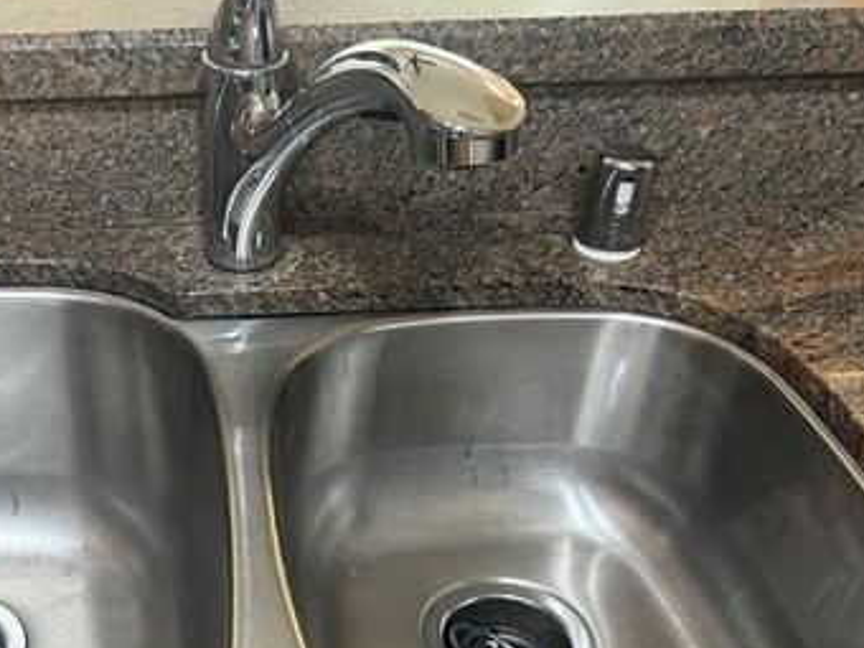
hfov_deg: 37.5
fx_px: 1223
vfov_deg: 29.0
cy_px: 516
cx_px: 173
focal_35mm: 49
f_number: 1.5
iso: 100
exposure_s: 1/60
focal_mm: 5.7
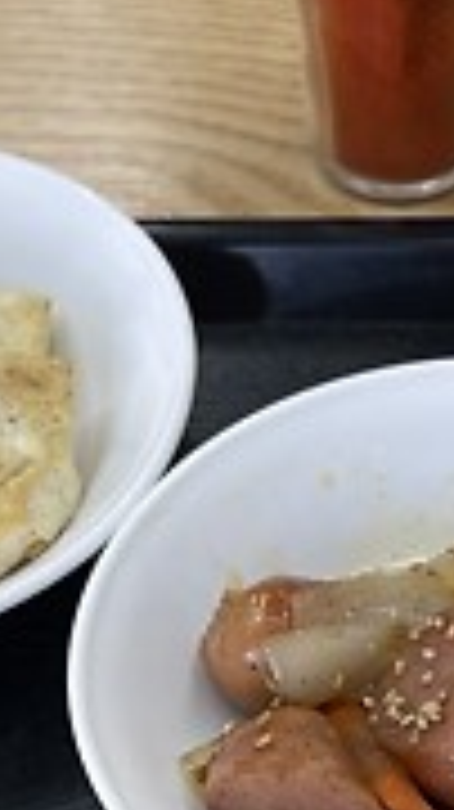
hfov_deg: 11.9
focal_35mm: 100
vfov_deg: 20.7
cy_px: 790
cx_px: 503
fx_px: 2144
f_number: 1.6
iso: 50
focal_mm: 5.1
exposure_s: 1/121
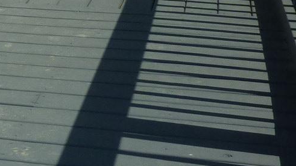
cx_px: -128
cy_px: -136
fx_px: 863
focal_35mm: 110
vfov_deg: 10.4
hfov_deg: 17.7
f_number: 5.6
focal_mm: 4.1
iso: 100
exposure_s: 1/640
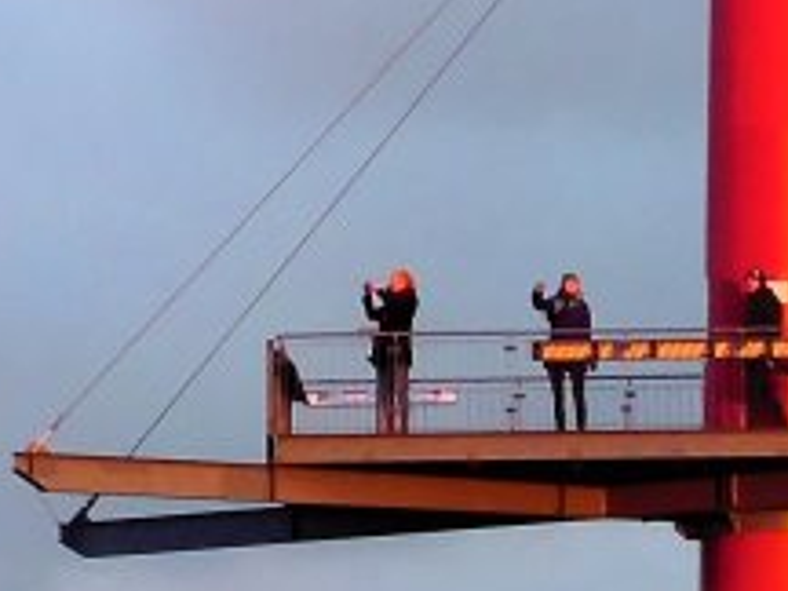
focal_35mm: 445
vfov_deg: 3.3
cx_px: 788
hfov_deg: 4.4
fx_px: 10130
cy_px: 266
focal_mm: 14.3
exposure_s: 1/60
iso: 125
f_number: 4.6
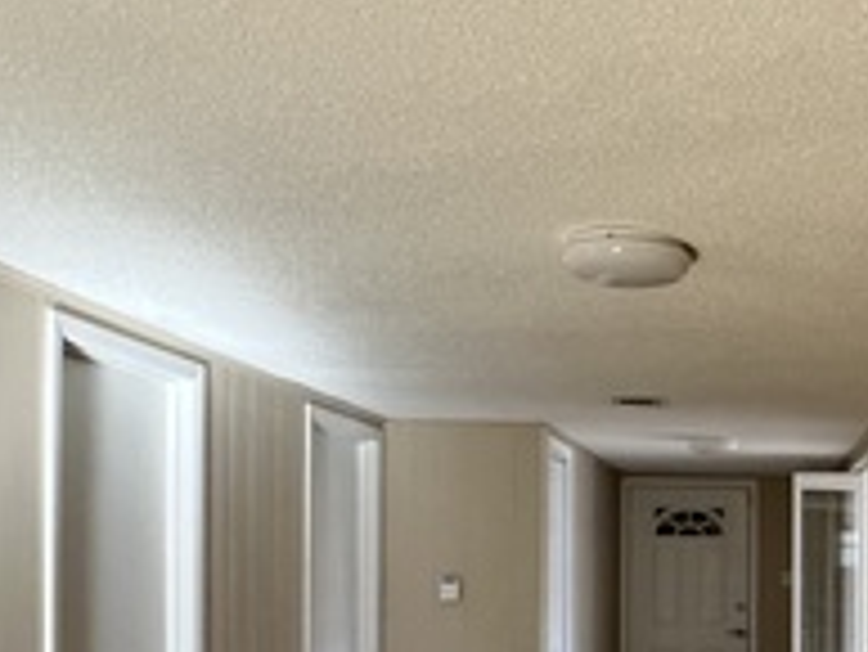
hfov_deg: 38.4
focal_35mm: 43
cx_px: 886
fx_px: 1079
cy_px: 594
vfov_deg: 31.9
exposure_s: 1/99
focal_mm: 1.57
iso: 200
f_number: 1.8
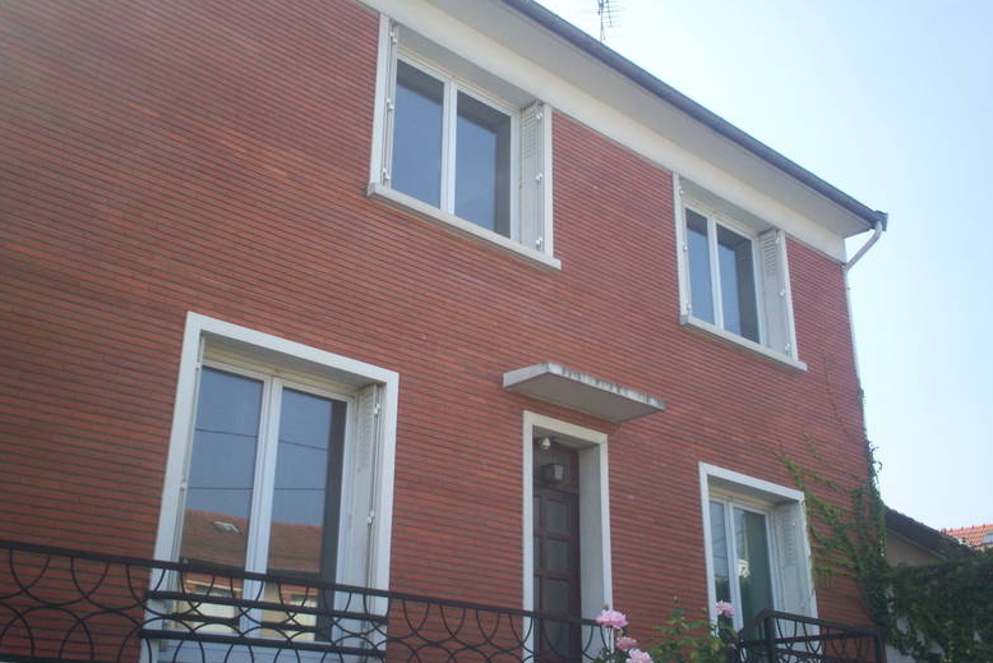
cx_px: 493
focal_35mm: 38
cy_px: 322
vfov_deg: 35.1
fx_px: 1048
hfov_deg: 50.7
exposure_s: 1/180
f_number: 4.5
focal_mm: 6
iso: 100
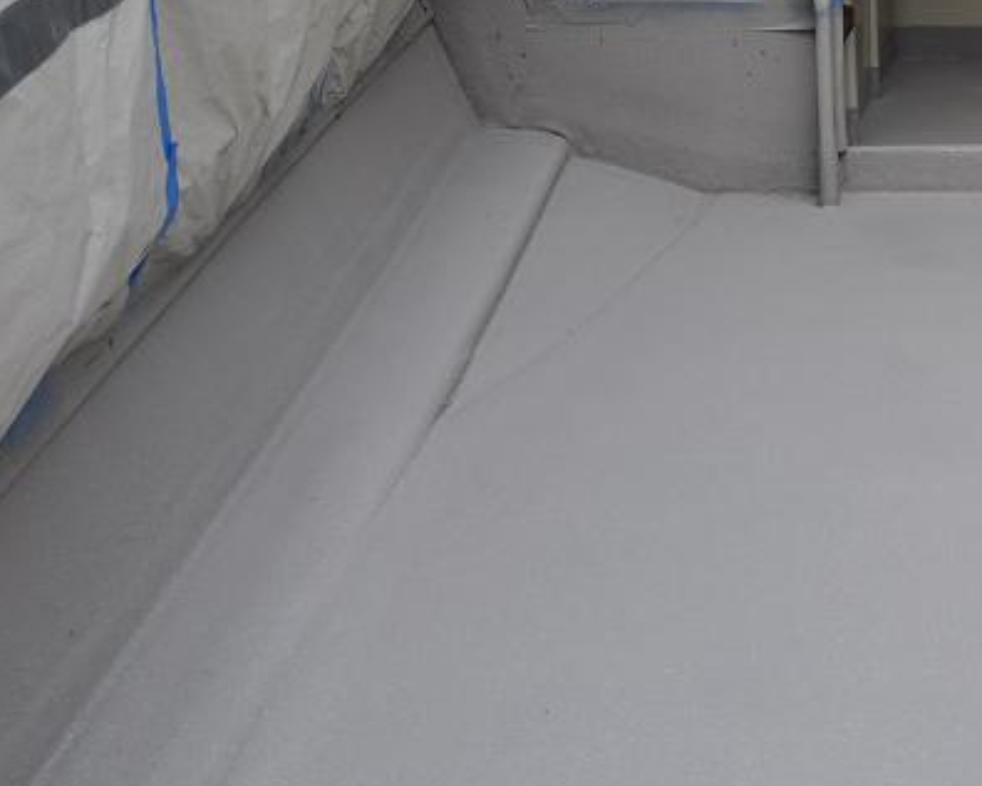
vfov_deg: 22.8
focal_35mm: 67
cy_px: 397
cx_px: 975
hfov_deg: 26.8
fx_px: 1948
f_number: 8
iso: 200
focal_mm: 22
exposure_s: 1/250
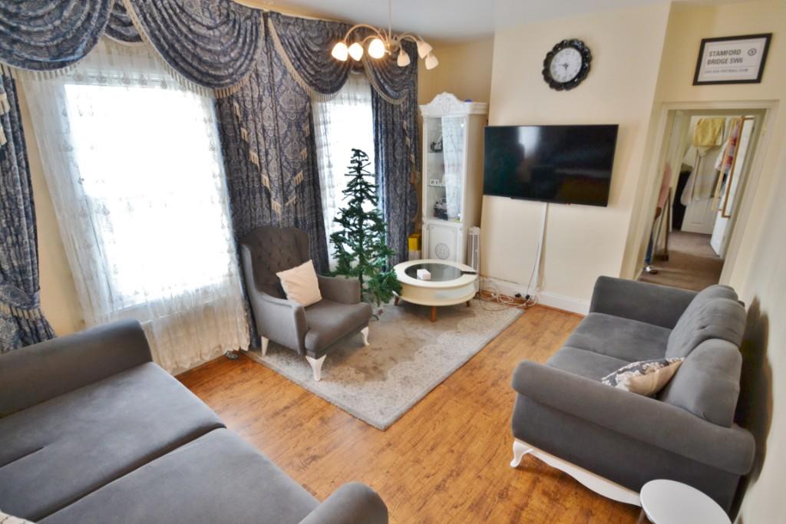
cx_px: 393
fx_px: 721
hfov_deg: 57.2
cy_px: 262
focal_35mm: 33
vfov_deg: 40.0
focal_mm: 22
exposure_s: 1/60
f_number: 4.5
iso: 450
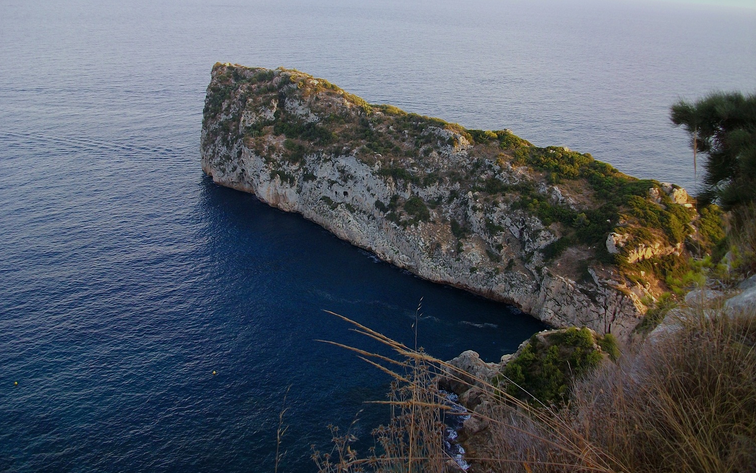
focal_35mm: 34
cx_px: 377
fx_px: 701
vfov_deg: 37.2
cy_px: 201
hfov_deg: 56.7
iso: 80
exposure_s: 1/98.6
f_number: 2.9
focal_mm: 5.7
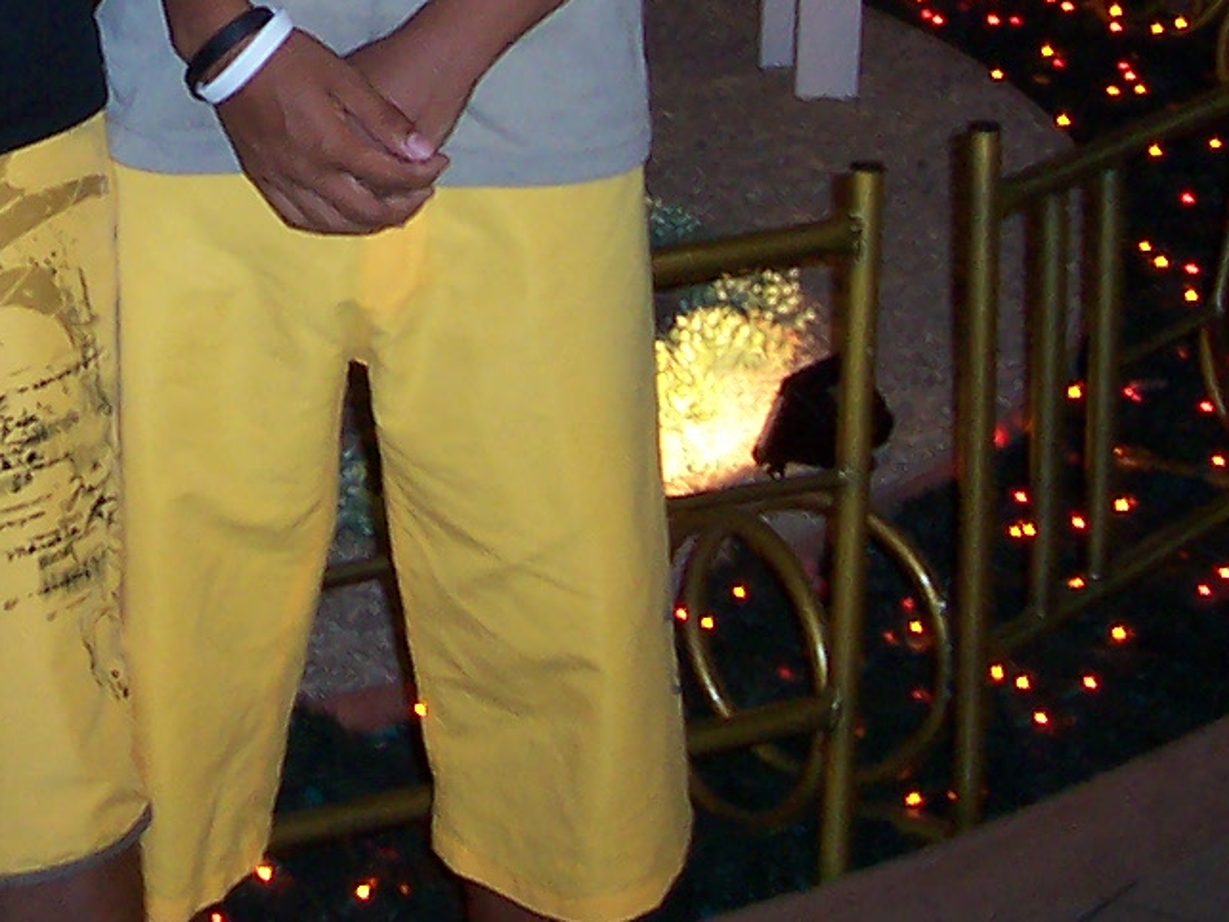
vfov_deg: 12.2
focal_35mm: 117
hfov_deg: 16.6
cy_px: -308
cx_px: 65
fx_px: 4153
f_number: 2.8
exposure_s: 1/60
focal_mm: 5.6
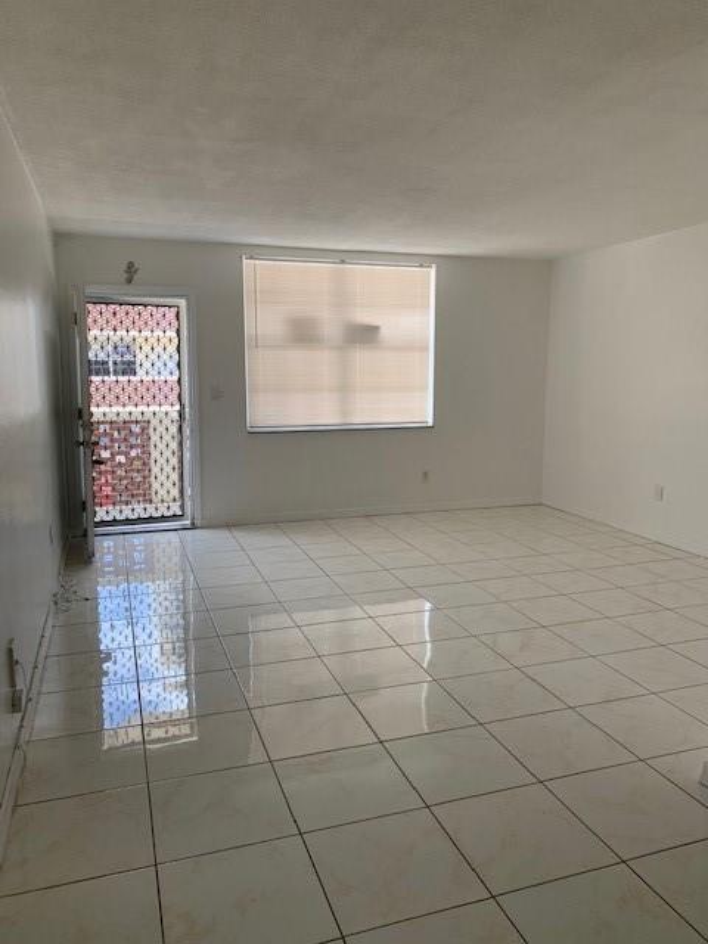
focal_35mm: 26
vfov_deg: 67.3
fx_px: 709
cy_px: 472
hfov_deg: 53.1
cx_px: 354
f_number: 1.8
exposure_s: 1/122
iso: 32
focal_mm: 4.25
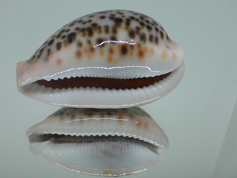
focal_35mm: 42
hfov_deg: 44.7
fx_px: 288
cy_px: 78
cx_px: 104
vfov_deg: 34.3
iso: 200
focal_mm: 4.6
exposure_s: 1/60
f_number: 2.8
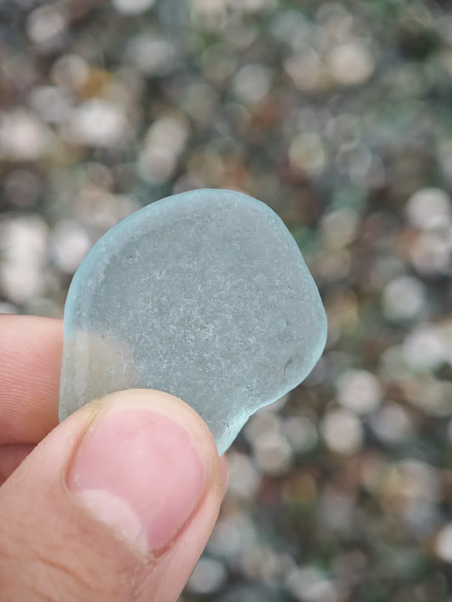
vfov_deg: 32.2
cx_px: 226
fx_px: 1045
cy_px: 301
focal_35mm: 60
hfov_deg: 24.4
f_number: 2
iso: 50
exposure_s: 1/136
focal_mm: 9
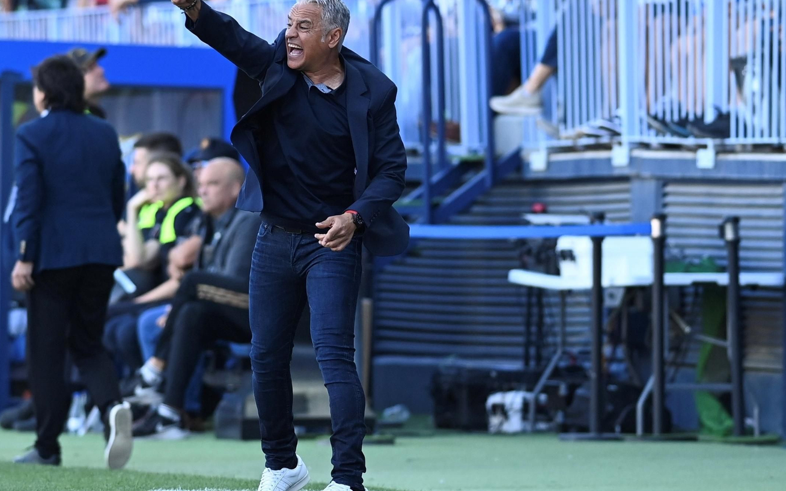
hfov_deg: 5.6
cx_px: 326
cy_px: 236
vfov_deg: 3.5
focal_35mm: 374
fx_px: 8010
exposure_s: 1/1000
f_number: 4
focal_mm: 300
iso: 1000
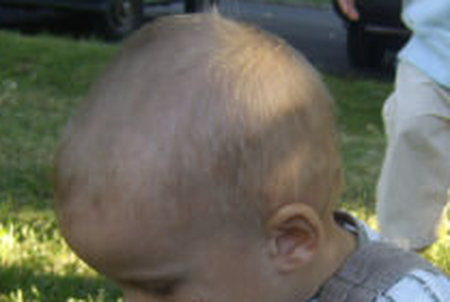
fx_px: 964
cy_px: 228
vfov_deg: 17.7
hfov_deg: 26.3
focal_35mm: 77
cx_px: 248
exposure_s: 1/136
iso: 71
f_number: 2.7
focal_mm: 8.13
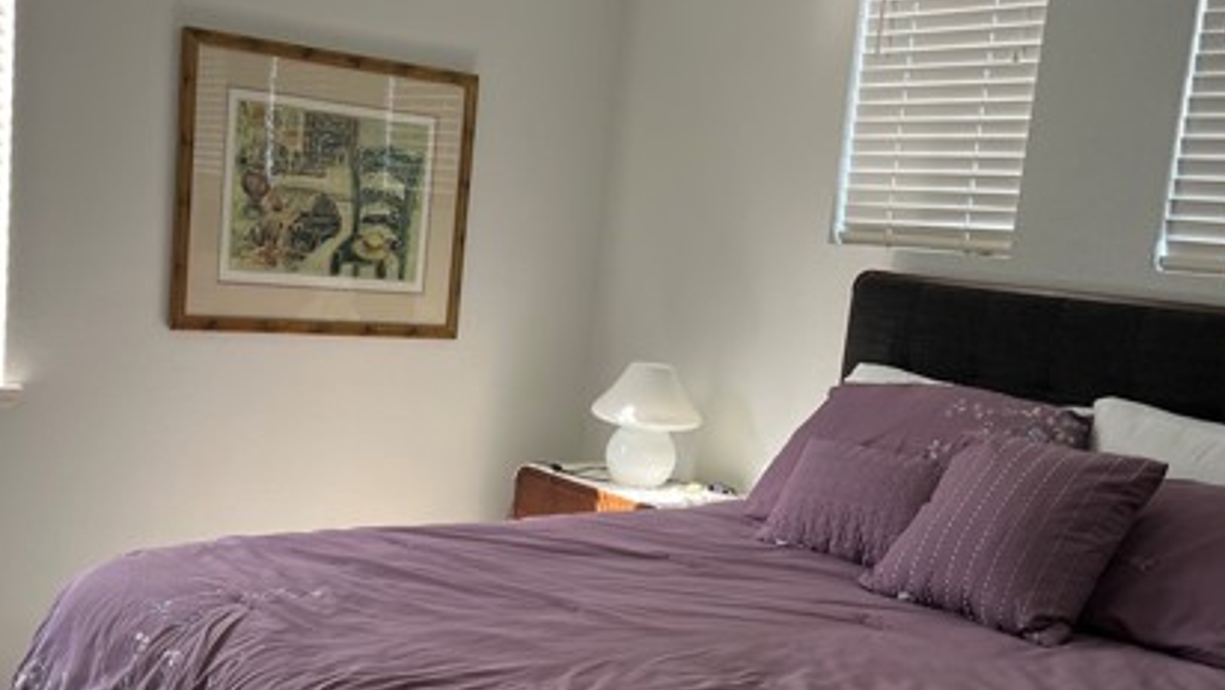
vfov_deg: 27.0
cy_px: 458
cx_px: 502
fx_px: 1430
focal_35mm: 44
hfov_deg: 46.2
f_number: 1.5
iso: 100
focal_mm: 5.7
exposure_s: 1/121
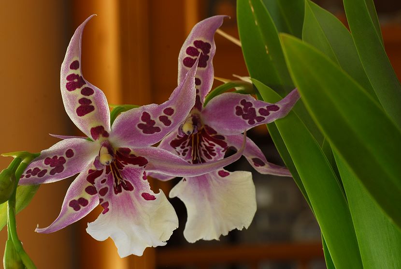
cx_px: 200
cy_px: 134
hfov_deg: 15.2
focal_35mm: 135
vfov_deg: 10.2
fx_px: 1506
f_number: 16
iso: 100
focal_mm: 90
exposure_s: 1/1.6
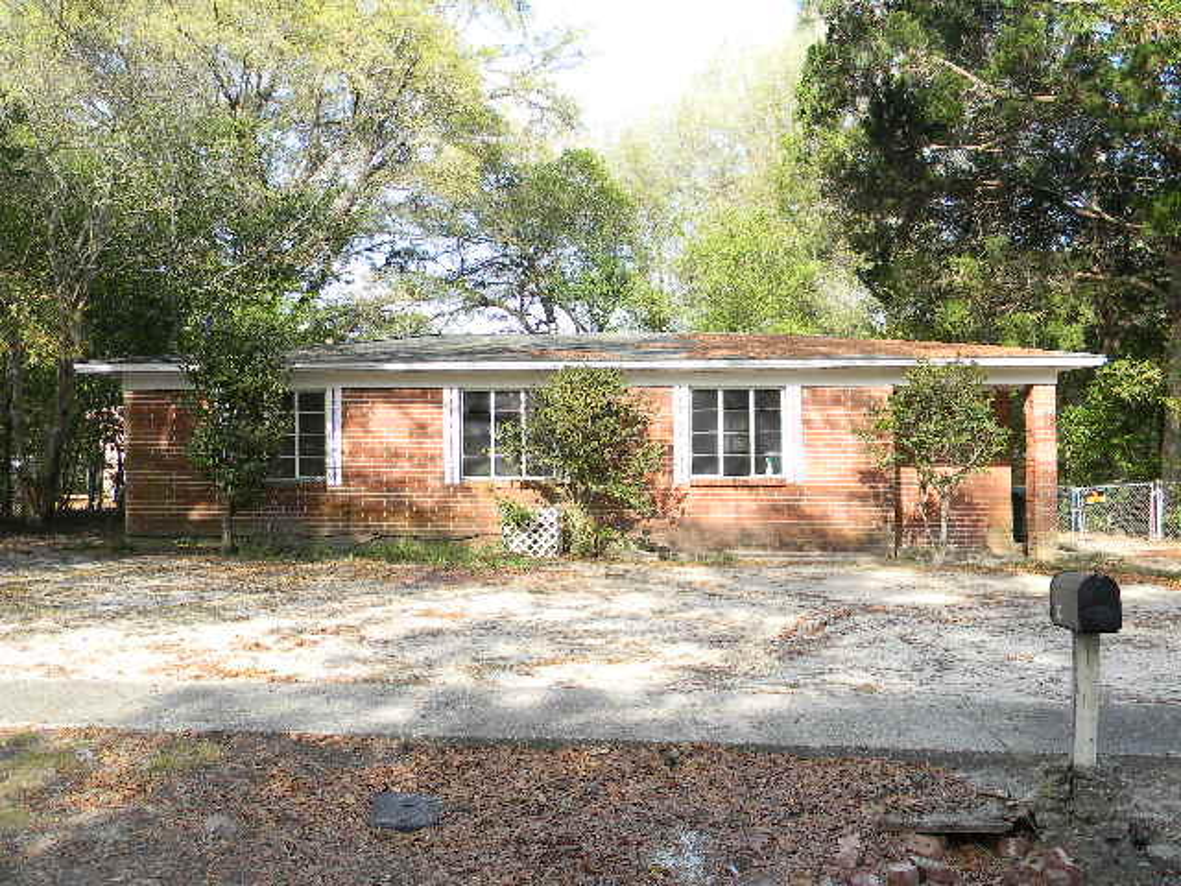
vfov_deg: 39.7
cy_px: 443
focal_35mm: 36
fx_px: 1228
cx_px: 590
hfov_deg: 51.4
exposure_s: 1/126
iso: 80
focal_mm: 6.4
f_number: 3.7
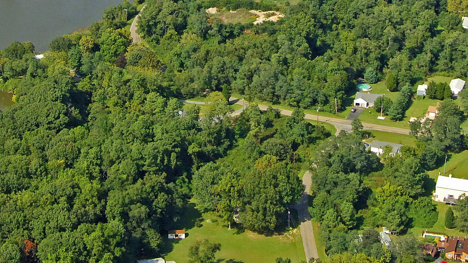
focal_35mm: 119
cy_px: -58
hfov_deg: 18.0
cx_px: 190
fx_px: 1477
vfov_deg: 10.0
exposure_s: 1/1000
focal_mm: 28
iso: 400
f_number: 6
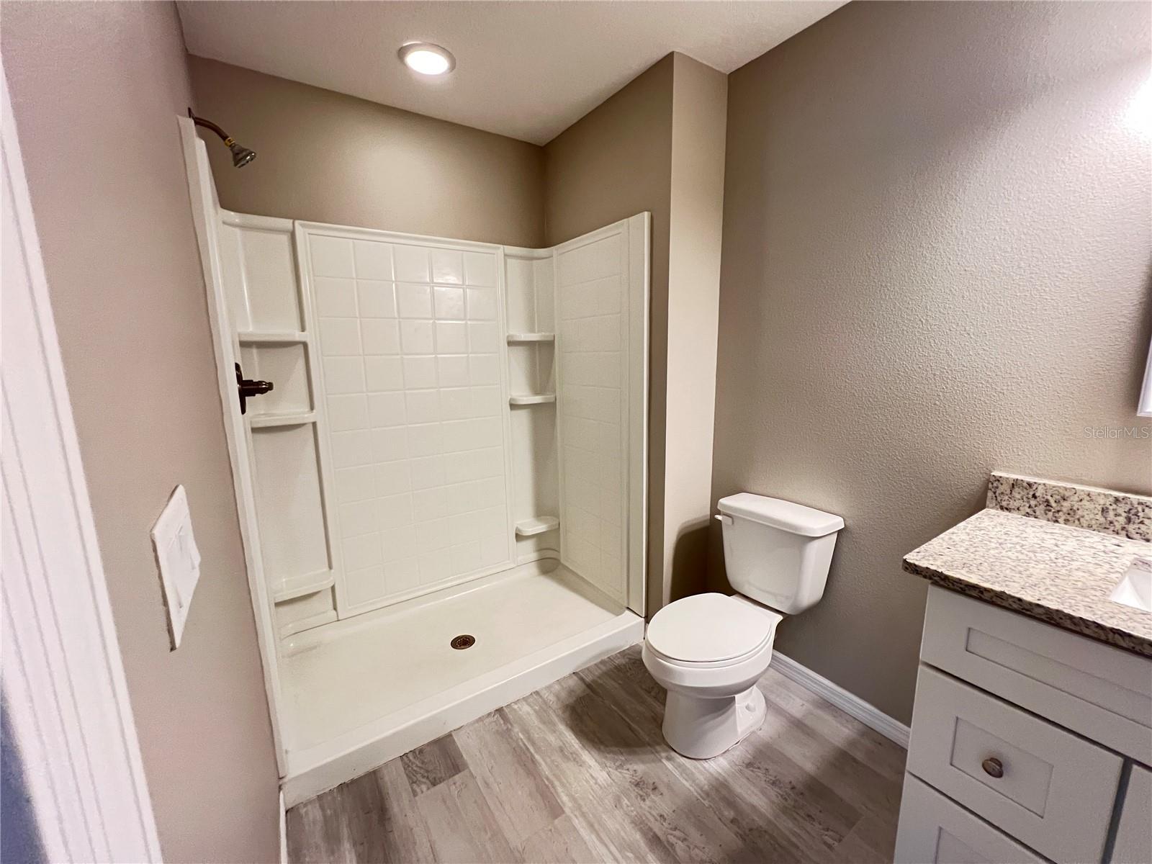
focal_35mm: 13
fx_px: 433
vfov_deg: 89.9
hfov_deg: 106.2
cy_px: 432
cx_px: 576
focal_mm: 1.57
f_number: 1.8
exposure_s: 1/60
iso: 500
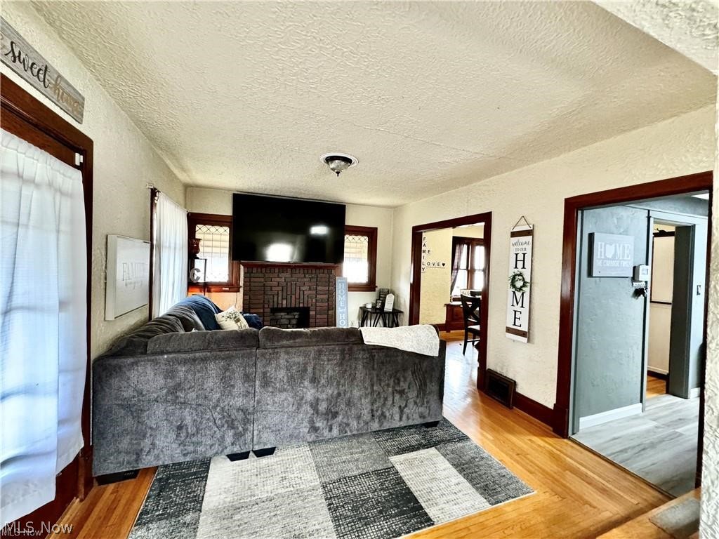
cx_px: 360
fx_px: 291
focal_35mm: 14
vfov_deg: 85.7
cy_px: 270
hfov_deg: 102.1
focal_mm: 2.22
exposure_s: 1/60
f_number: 2.2
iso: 800
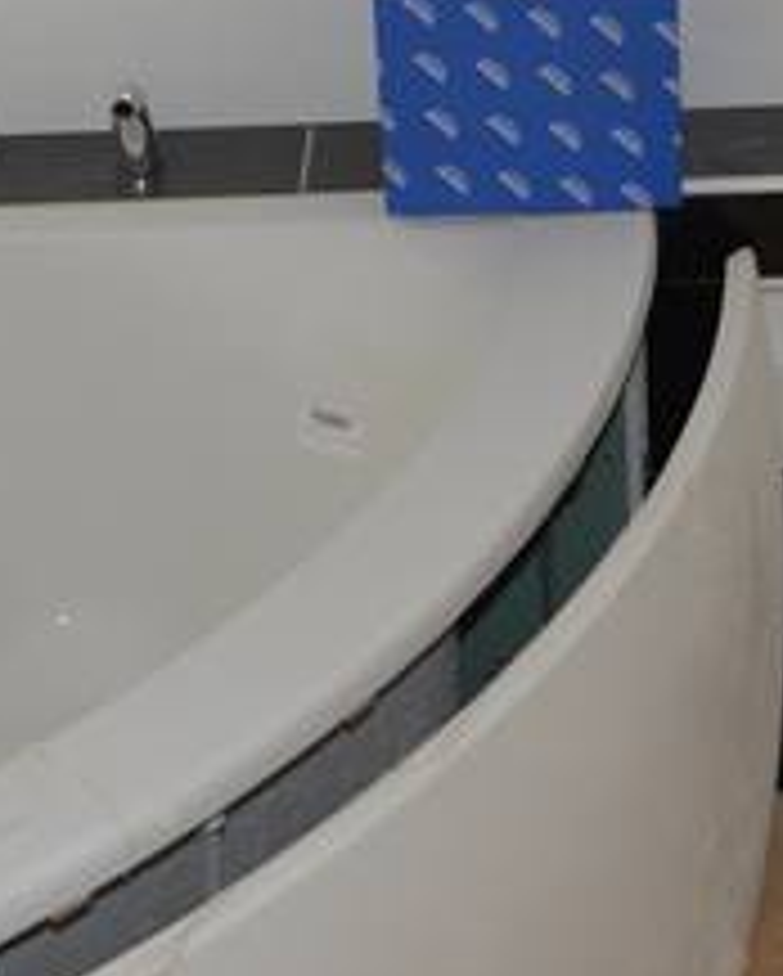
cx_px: 414
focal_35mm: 105
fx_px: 3037
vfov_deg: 18.1
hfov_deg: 14.7
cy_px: 223
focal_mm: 18
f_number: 3.5
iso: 500
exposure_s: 1/60
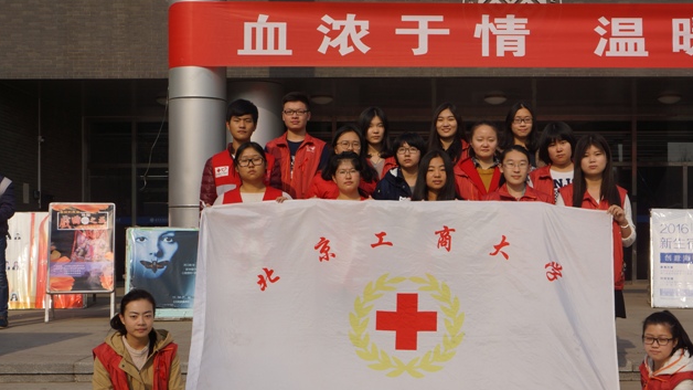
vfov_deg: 24.8
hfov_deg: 42.8
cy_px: 251
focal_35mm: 48
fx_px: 882
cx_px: 387
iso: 100
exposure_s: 1/640
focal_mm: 24
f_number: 8
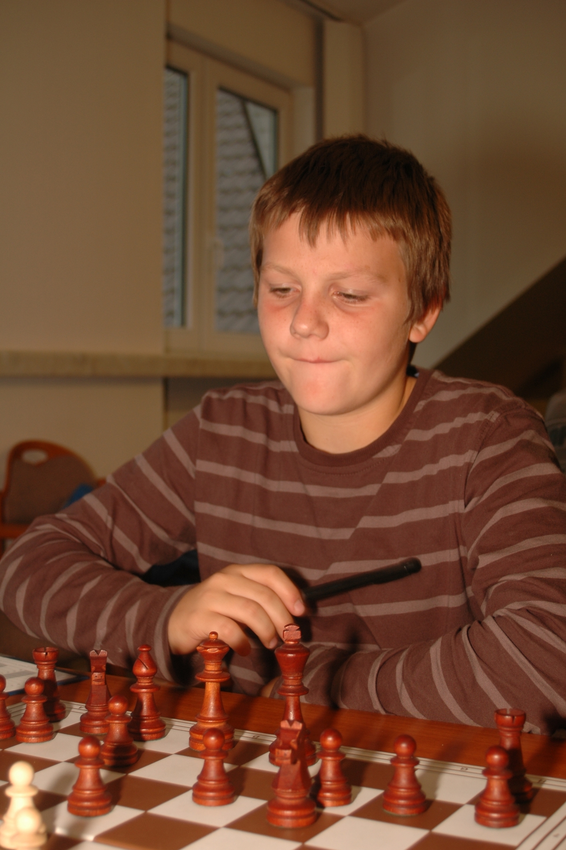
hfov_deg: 23.7
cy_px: 425
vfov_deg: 35.1
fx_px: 1346
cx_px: 283
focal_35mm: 57
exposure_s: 1/60
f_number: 5
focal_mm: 38
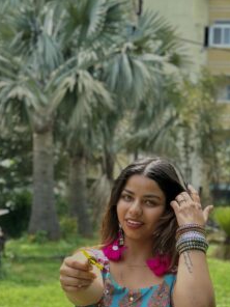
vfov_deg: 20.7
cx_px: 183
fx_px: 824
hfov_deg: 15.8
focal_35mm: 93
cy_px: 262
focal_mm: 6.86
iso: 80
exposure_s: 1/1453
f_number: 1.78
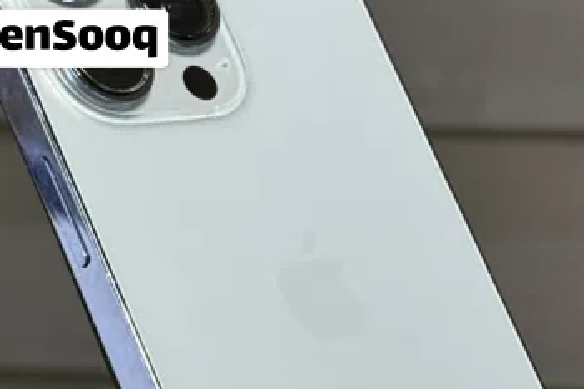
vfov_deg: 14.9
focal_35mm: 91
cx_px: 419
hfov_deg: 22.2
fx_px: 1476
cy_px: 308
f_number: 1.78
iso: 200
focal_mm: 6.76
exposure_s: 1/60
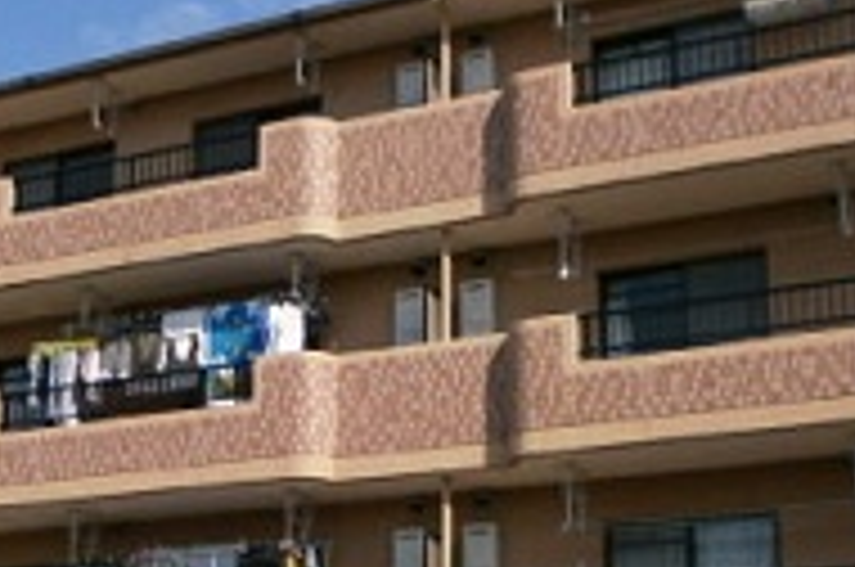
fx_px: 1755
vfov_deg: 18.2
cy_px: 452
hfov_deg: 27.1
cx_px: 234
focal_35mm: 74
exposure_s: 1/1600
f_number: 2.9
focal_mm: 4.8
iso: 100
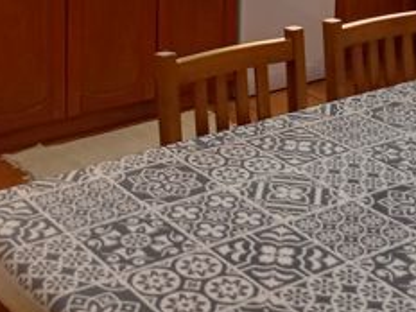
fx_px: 913
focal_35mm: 76
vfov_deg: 17.8
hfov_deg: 25.7
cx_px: 191
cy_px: -118
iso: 200
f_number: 2
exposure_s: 1/50
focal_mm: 4.6
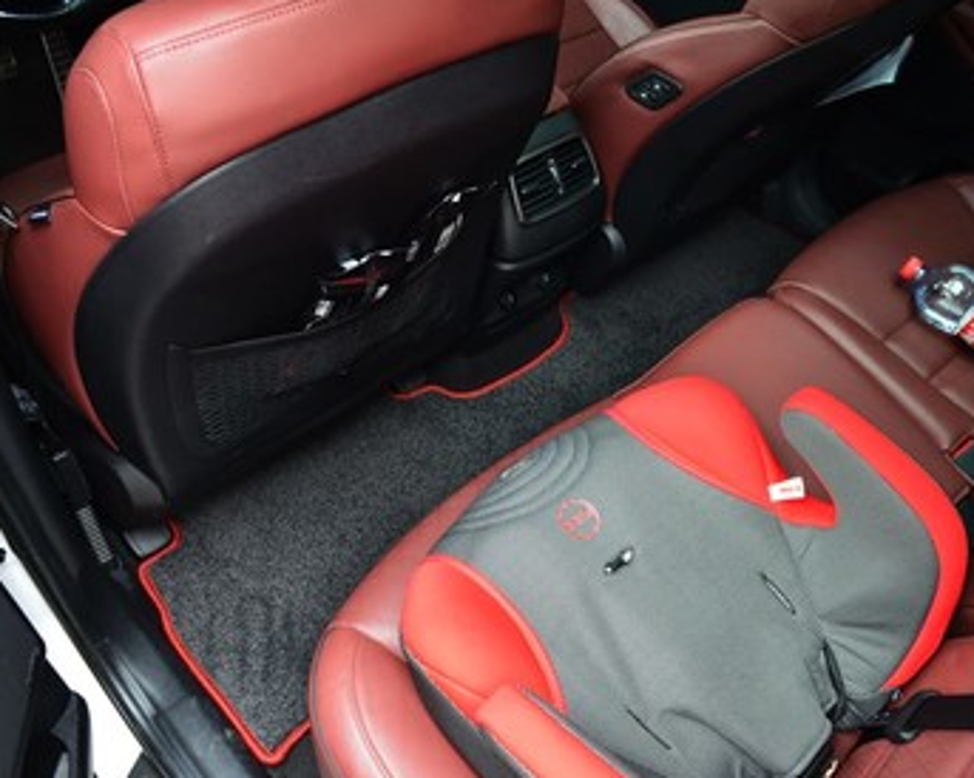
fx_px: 893
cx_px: 522
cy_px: 389
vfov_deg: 47.1
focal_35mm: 31
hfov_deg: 57.1
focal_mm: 18
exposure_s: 1/10
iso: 800
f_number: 5.6
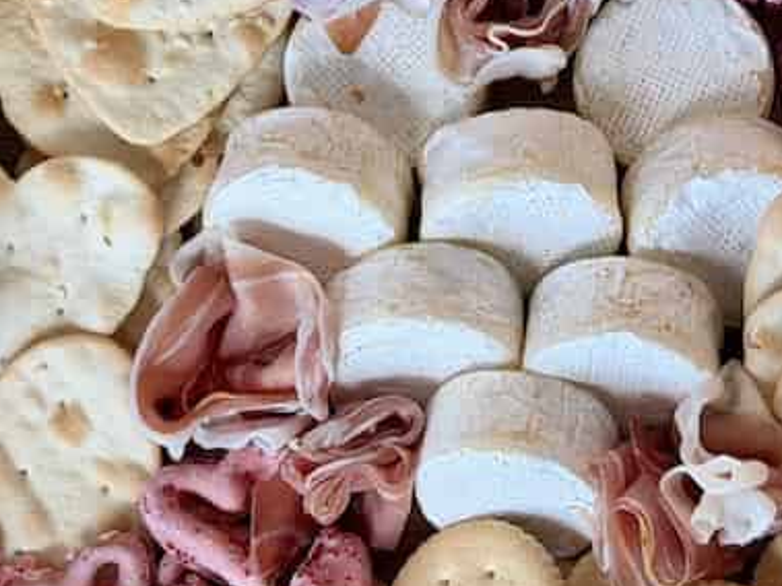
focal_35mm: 152
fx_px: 3433
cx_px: 675
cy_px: 155
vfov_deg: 9.7
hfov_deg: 12.9
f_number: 1.8
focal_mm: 6.8
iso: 125
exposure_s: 1/60
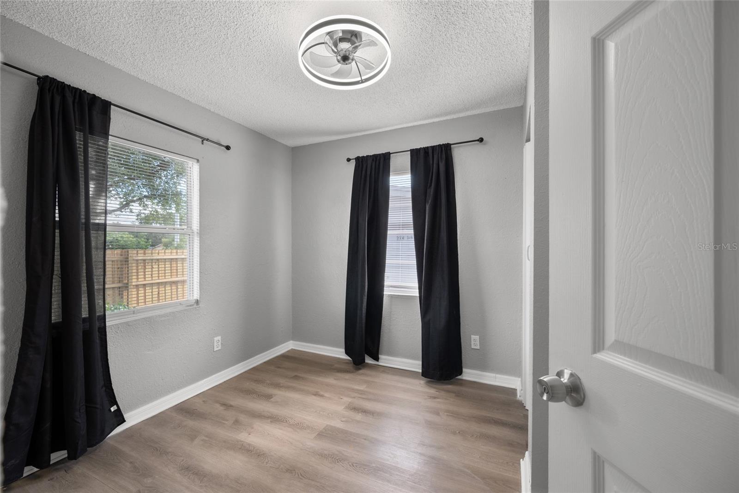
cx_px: 370
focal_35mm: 14
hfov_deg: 104.2
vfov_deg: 81.2
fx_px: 287
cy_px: 246
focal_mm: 14
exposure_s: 1/10
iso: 250
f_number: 6.3
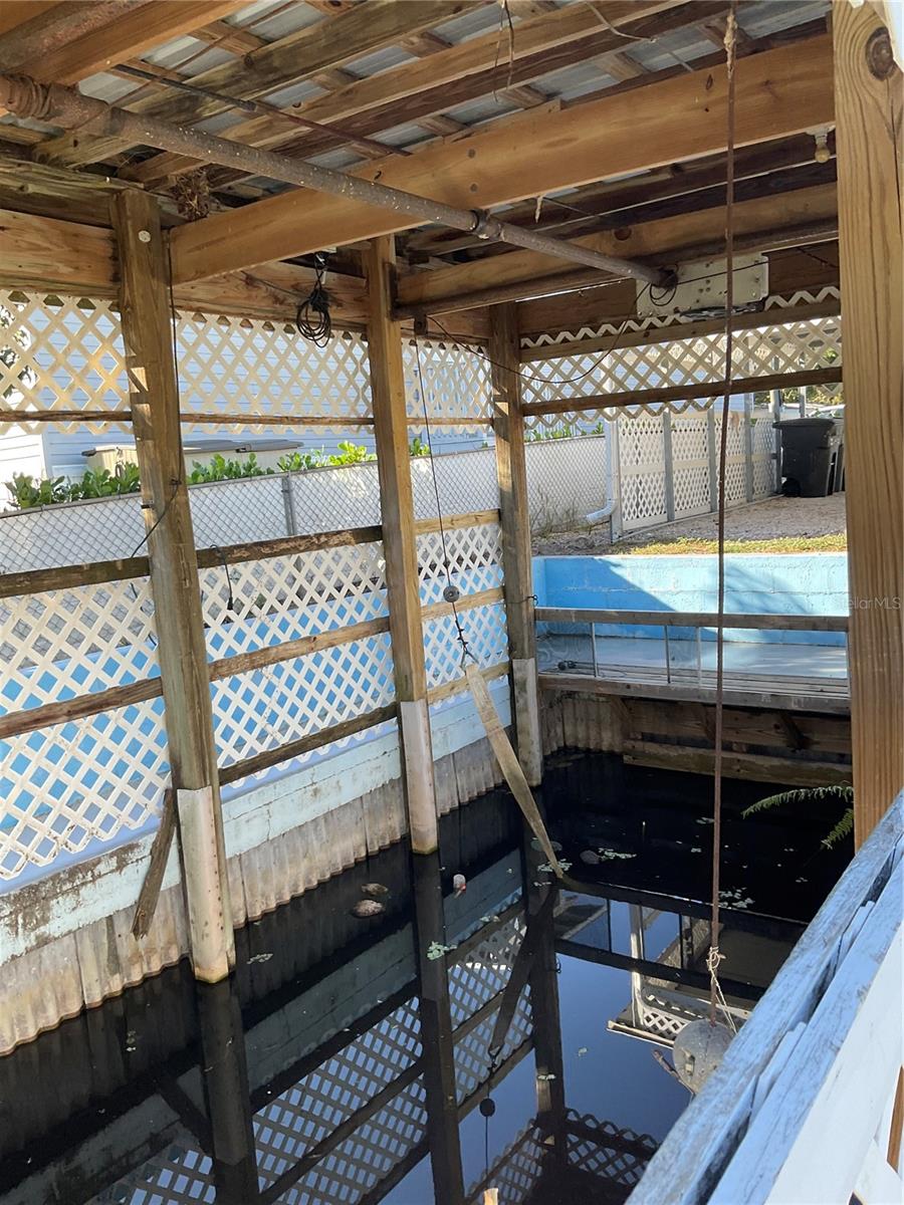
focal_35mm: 29
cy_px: 602
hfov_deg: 48.2
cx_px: 452
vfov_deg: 61.7
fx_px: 1010
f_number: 1.8
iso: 16
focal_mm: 3
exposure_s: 1/166
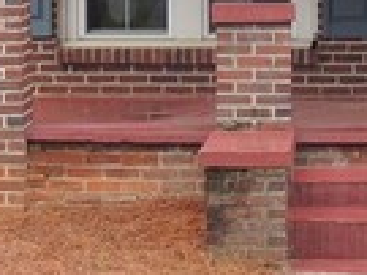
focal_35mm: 223
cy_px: 27
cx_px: 264
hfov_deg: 8.9
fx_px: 2362
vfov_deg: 6.6
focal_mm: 8.3
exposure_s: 1/100
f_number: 3.5
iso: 100
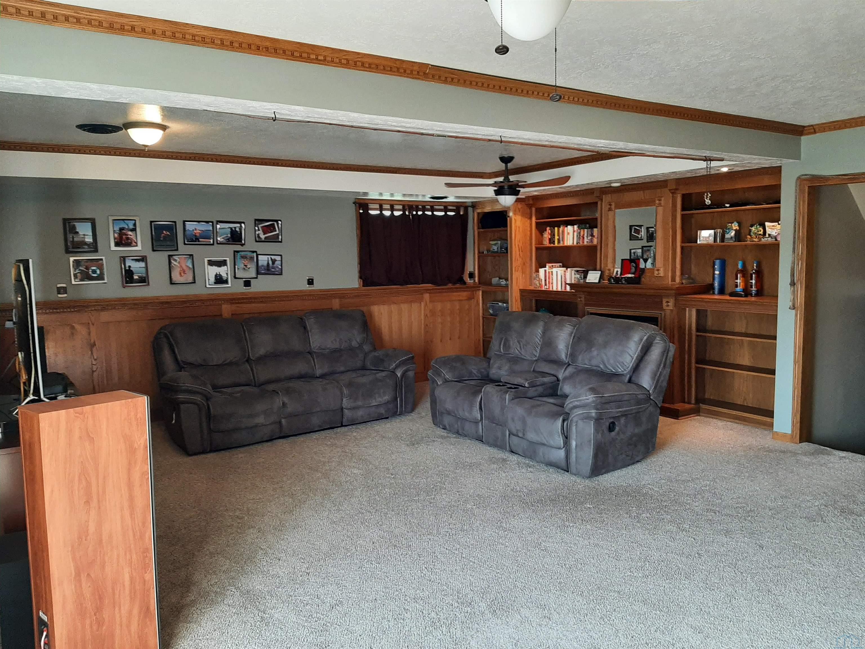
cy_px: 324
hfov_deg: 67.3
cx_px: 432
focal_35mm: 26
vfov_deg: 53.1
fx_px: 650
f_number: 1.7
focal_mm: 3.93
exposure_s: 1/60
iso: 160
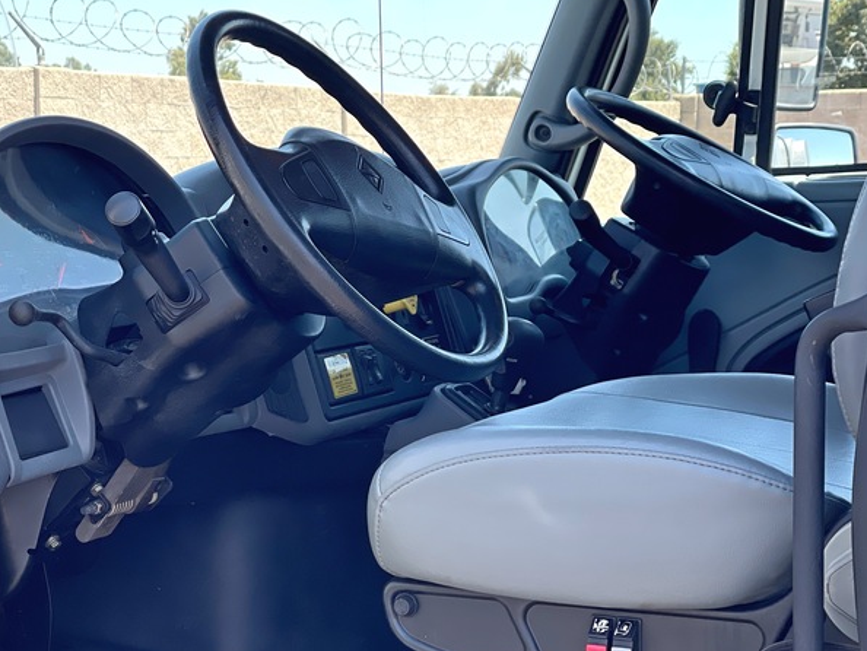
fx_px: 2105
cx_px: 381
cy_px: 390
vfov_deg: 17.6
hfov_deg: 23.3
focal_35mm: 84
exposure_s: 1/497
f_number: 2.2
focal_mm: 7.5
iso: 32
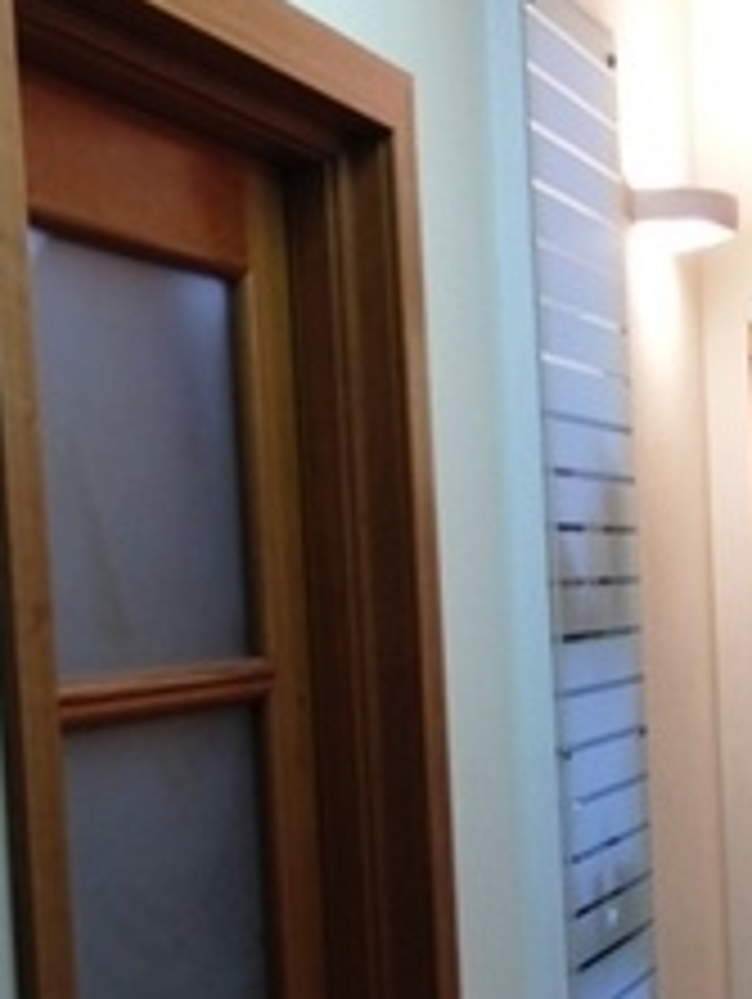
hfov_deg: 16.6
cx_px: 495
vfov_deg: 21.7
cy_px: 778
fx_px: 2573
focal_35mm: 89
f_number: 2.4
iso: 50
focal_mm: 4.13
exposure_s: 1/24
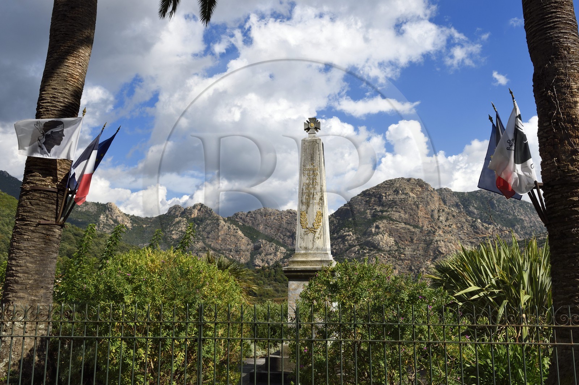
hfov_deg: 58.8
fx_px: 514
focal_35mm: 32
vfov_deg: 41.0
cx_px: 290
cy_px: 192
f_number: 16
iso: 200
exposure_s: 1/200
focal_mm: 32
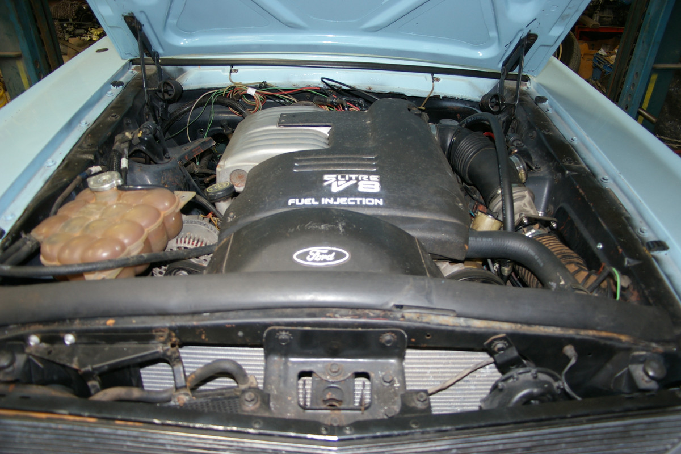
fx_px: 511
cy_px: 227
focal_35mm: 27
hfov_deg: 67.4
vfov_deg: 47.9
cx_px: 340
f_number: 3.5
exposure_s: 1/30
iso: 200
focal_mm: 18
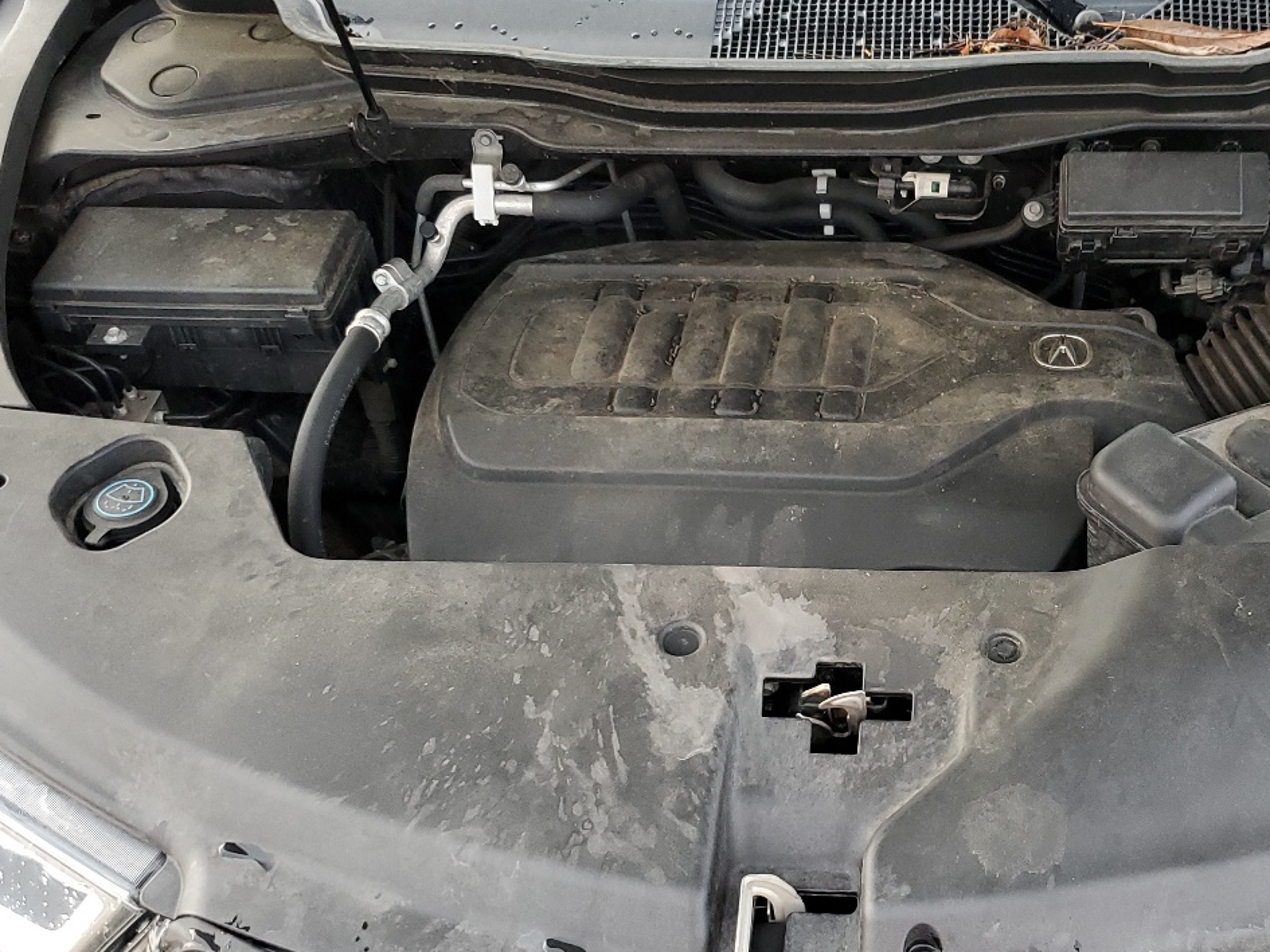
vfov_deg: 32.8
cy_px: 545
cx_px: 879
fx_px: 1614
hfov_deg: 42.2
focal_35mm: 44
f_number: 1.5
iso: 91
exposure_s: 1/120
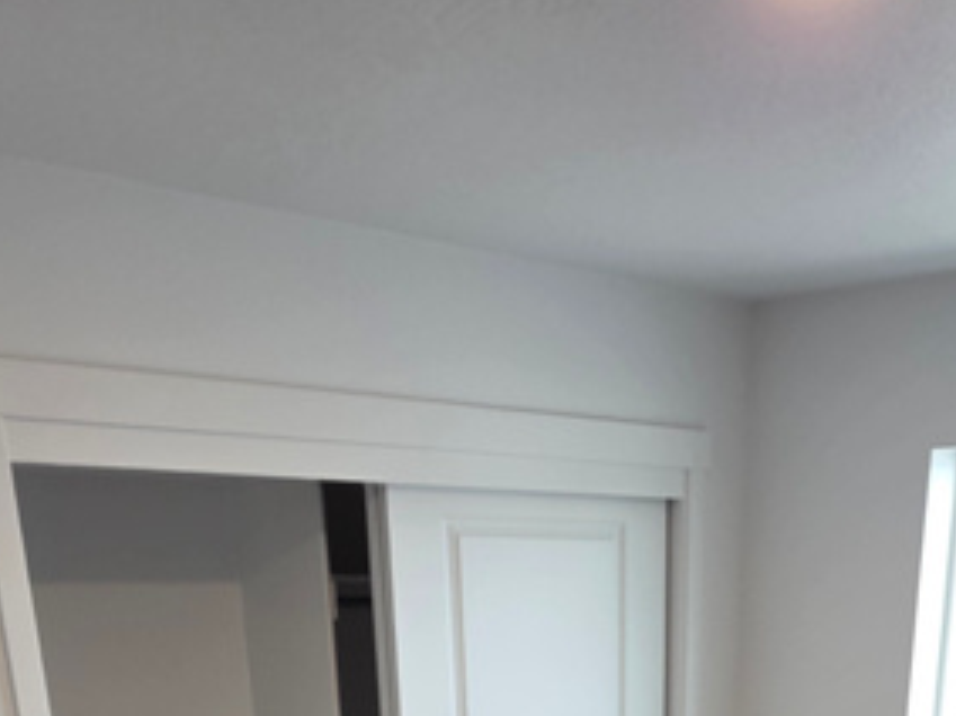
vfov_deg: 22.0
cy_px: 1219
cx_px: 625
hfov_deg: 40.0
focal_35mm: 47
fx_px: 1297
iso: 160
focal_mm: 2.2
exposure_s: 1/120
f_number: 1.9
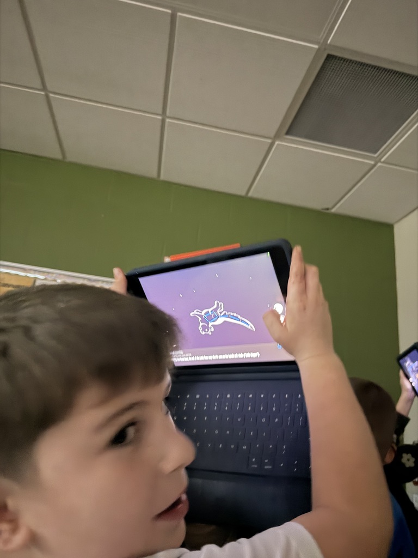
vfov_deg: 71.6
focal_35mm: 24
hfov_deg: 56.8
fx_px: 386
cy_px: 279
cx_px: 209
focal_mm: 6.76
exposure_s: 1/15
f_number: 1.78
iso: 2000
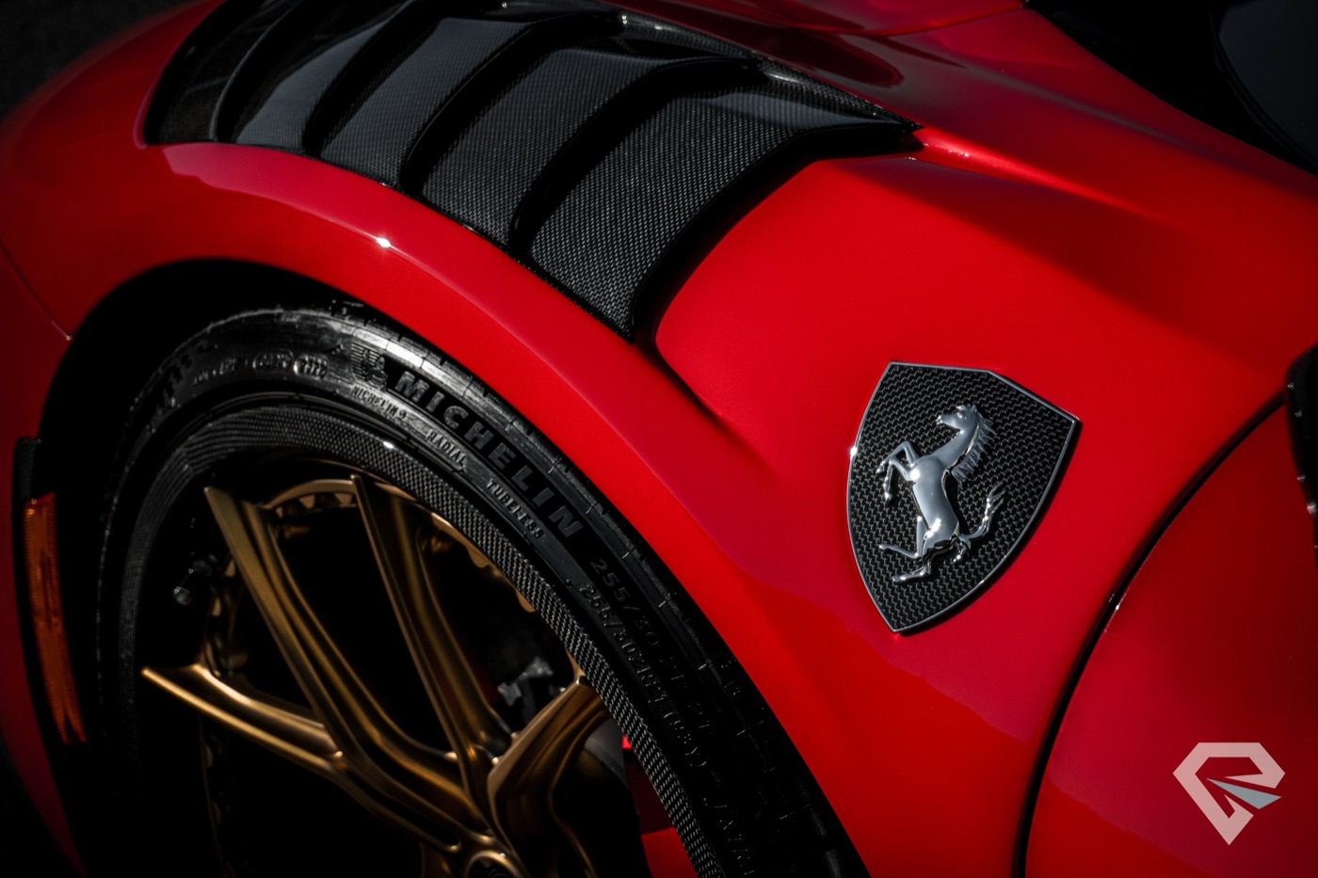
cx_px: 659
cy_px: 439
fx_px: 2745
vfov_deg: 18.2
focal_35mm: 75
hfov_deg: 27.0
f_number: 5.6
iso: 125
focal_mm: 50
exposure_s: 1/2000
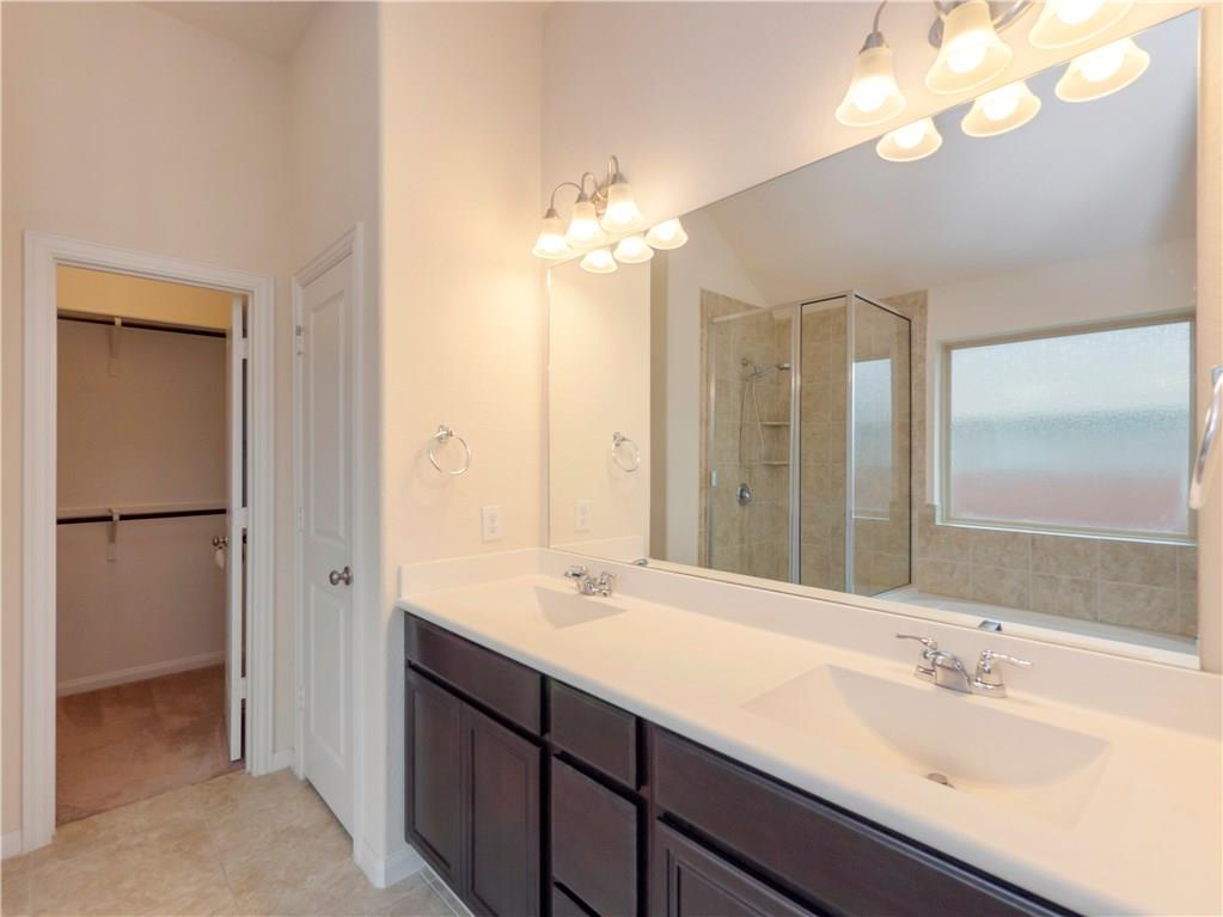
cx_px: 612
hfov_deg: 94.5
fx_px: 565
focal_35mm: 16
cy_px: 458
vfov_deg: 78.1
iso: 500
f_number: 4.5
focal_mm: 8
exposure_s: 1/50
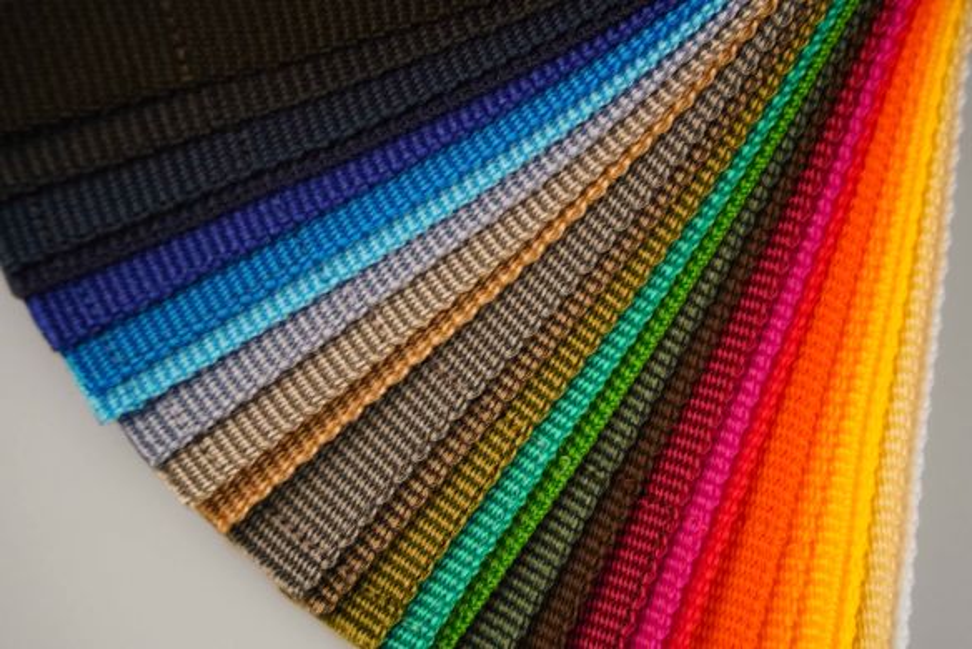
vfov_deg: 9.9
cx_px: 486
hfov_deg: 14.8
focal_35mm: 139
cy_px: 324
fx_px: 3755
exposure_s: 1/160
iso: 5000
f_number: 5
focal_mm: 139
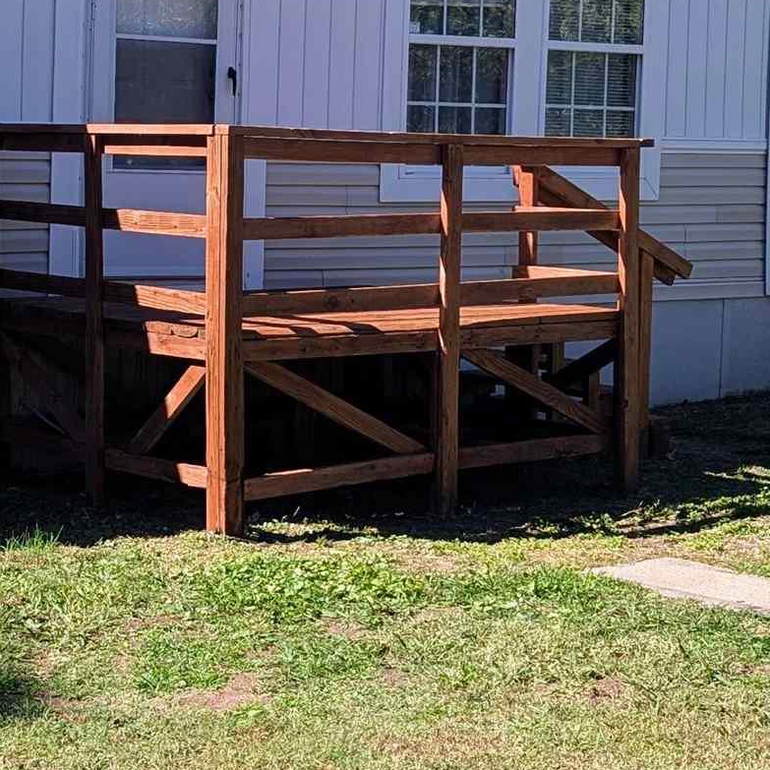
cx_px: 40
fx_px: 2089
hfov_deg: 20.4
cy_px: 207
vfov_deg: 20.7
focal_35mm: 83
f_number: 1.85
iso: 42
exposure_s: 1/1099
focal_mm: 6.81
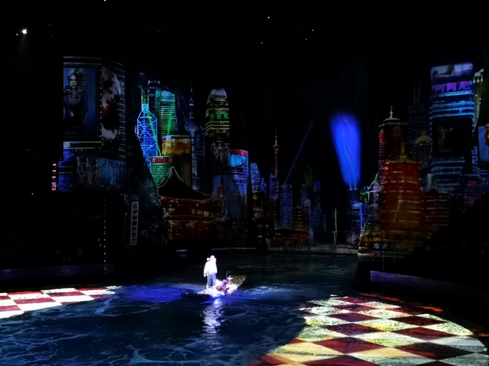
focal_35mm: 43
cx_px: 244
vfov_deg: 33.6
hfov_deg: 43.9
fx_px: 607
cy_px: 183
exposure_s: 1/16.7
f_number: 1.8
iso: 2500
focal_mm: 3.95
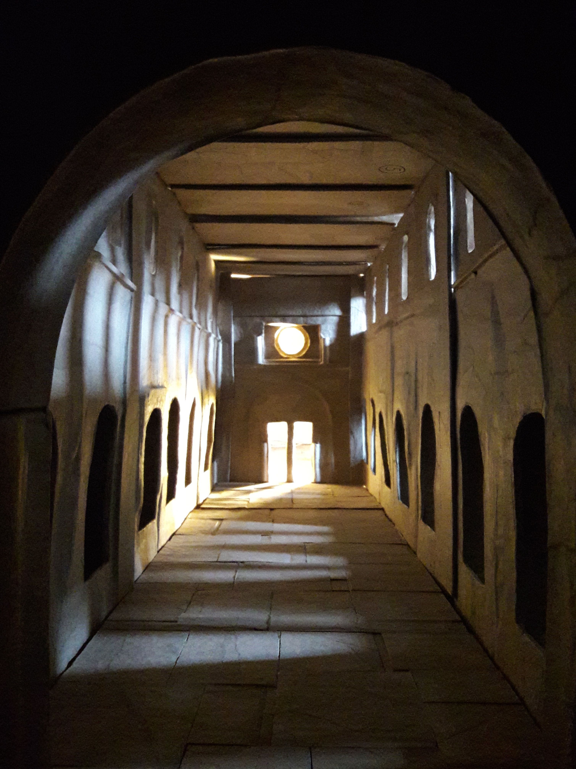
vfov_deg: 63.4
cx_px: 288
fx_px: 621
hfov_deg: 49.7
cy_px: 384
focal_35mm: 28
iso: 800
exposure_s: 1/15
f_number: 1.9
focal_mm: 3.7
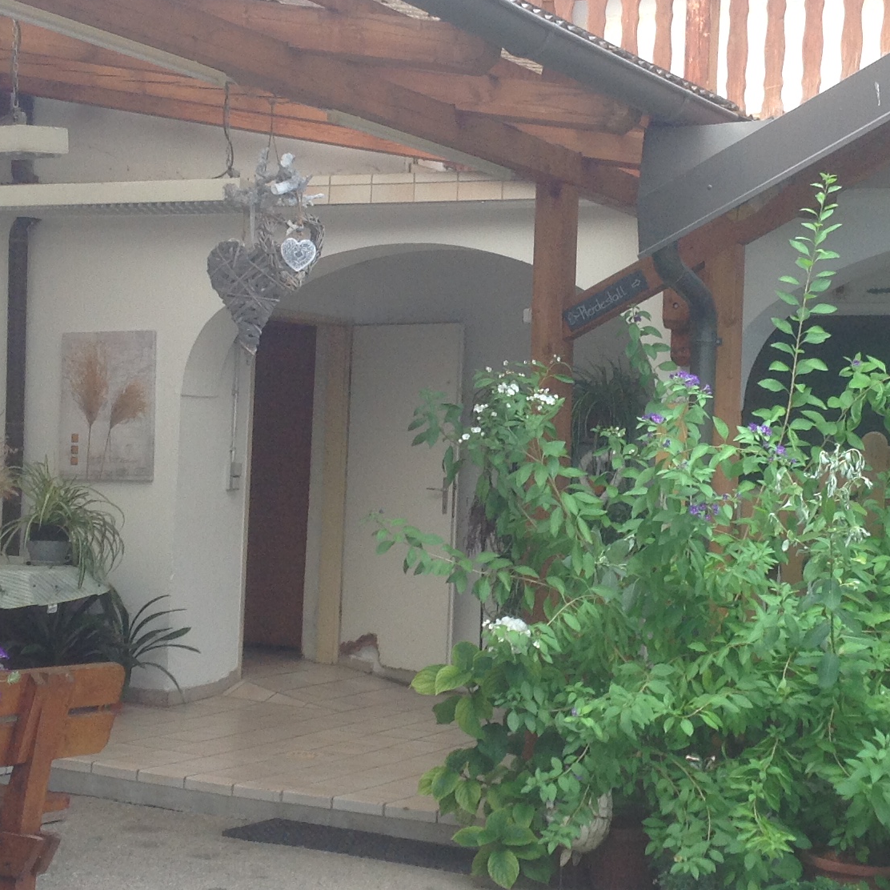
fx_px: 2094
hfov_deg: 23.9
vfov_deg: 24.0
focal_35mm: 72
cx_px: 565
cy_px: 404
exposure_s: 1/120
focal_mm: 4.28
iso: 64
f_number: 2.4
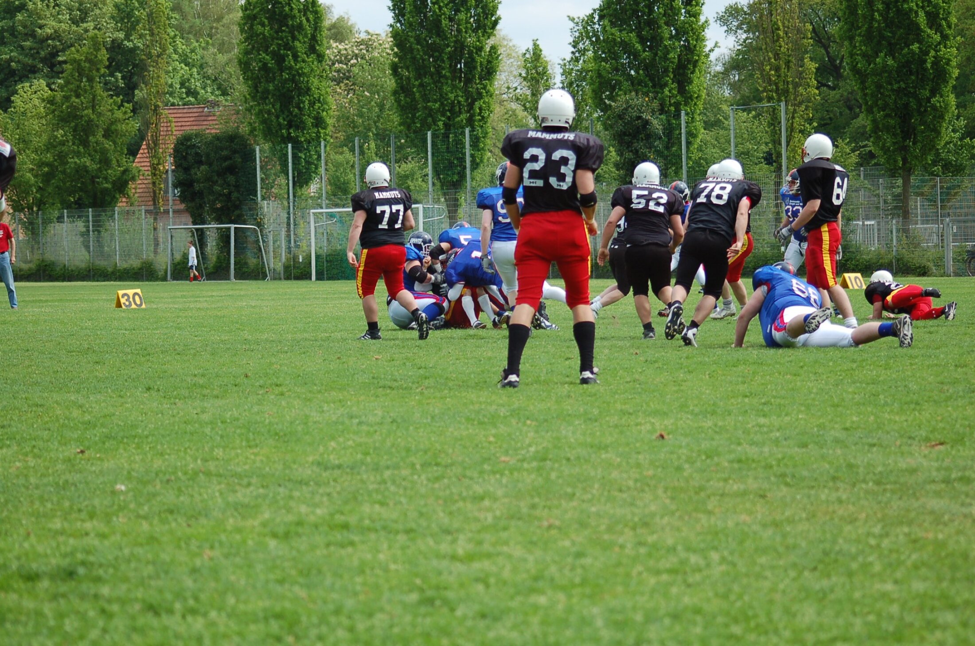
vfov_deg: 11.1
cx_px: 488
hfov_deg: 16.7
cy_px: 323
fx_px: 3325
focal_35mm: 123
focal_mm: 82
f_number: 4
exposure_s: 1/1000
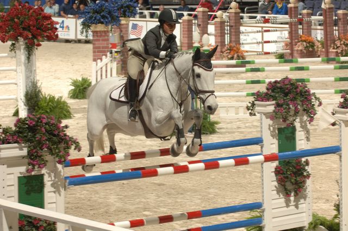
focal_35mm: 158
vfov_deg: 8.7
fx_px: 1521
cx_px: 174
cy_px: 116
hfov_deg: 13.1
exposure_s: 1/250
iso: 400
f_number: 6.3
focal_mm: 105
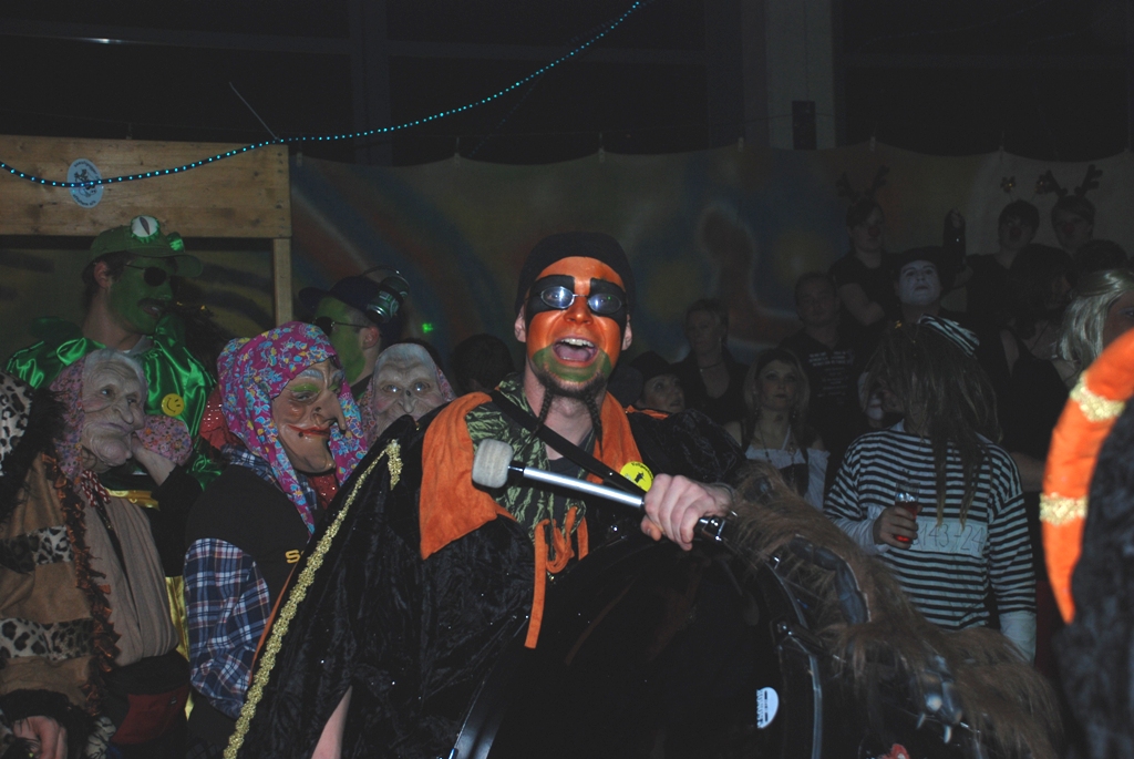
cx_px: 567
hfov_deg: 41.1
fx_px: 1513
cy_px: 380
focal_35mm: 48
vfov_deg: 28.1
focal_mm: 32
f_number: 4.2
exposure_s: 1/60
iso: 200
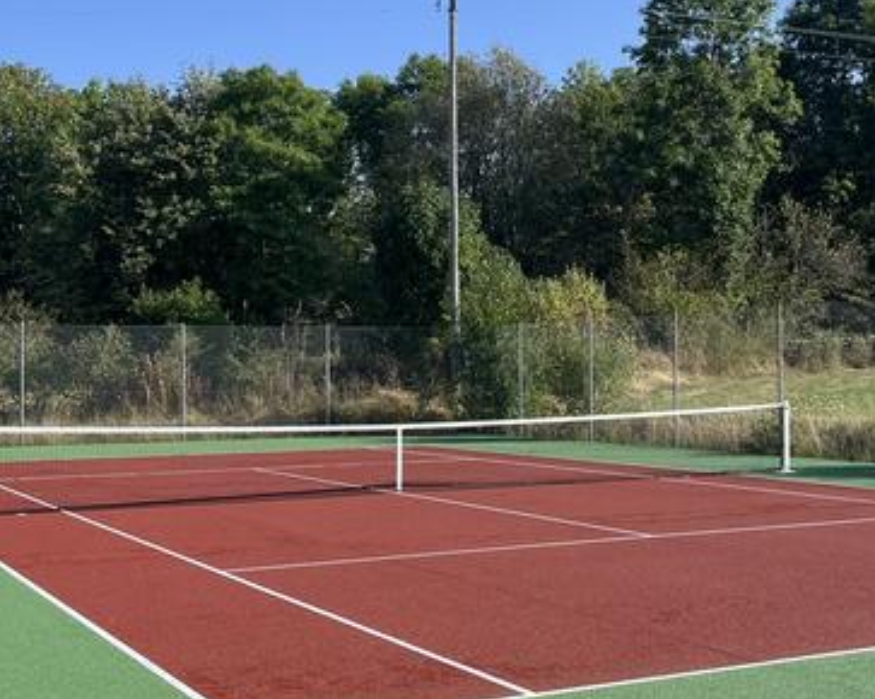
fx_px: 1449
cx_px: 651
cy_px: 366
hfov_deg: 33.0
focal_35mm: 56
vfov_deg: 27.1
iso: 50
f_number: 1.6
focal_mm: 5.1
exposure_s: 1/2062
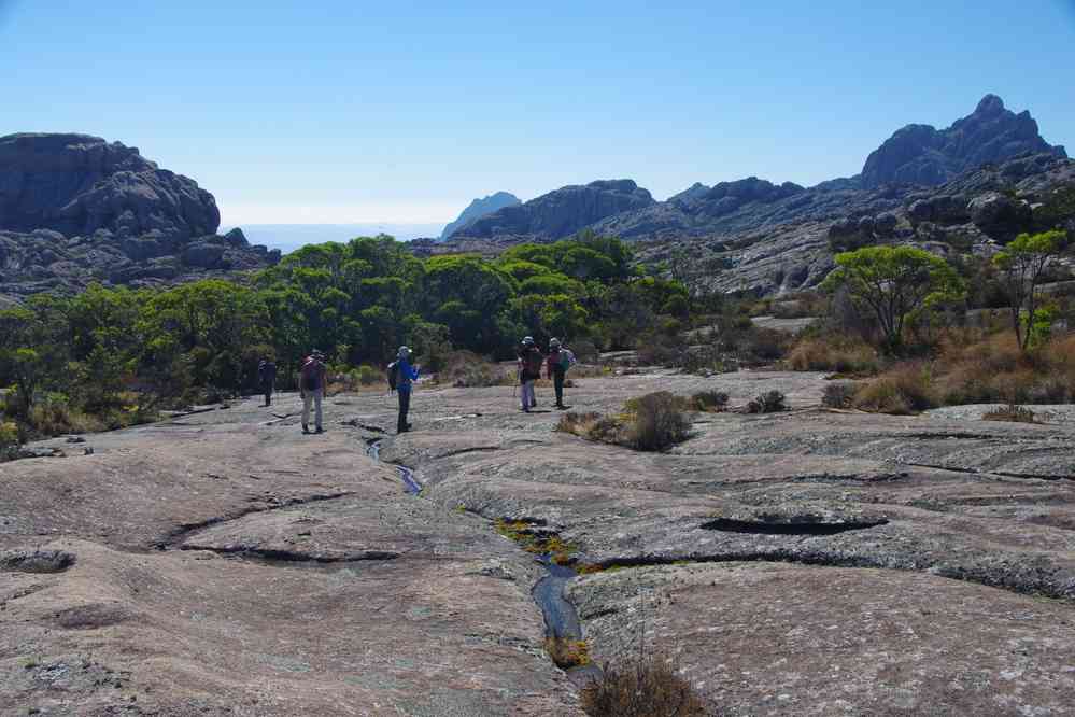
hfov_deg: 48.1
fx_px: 1205
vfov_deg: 33.1
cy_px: 358
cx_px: 538
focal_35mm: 40
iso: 200
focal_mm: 26.9
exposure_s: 1/80
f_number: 11
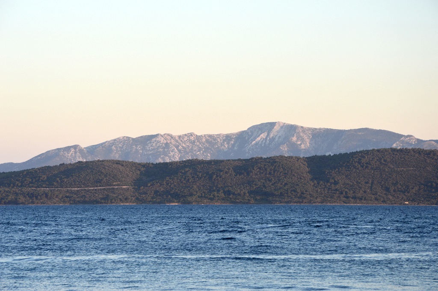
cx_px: 219
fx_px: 1915
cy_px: 146
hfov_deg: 13.1
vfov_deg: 8.7
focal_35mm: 158
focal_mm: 105
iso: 400
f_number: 9
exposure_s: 1/160
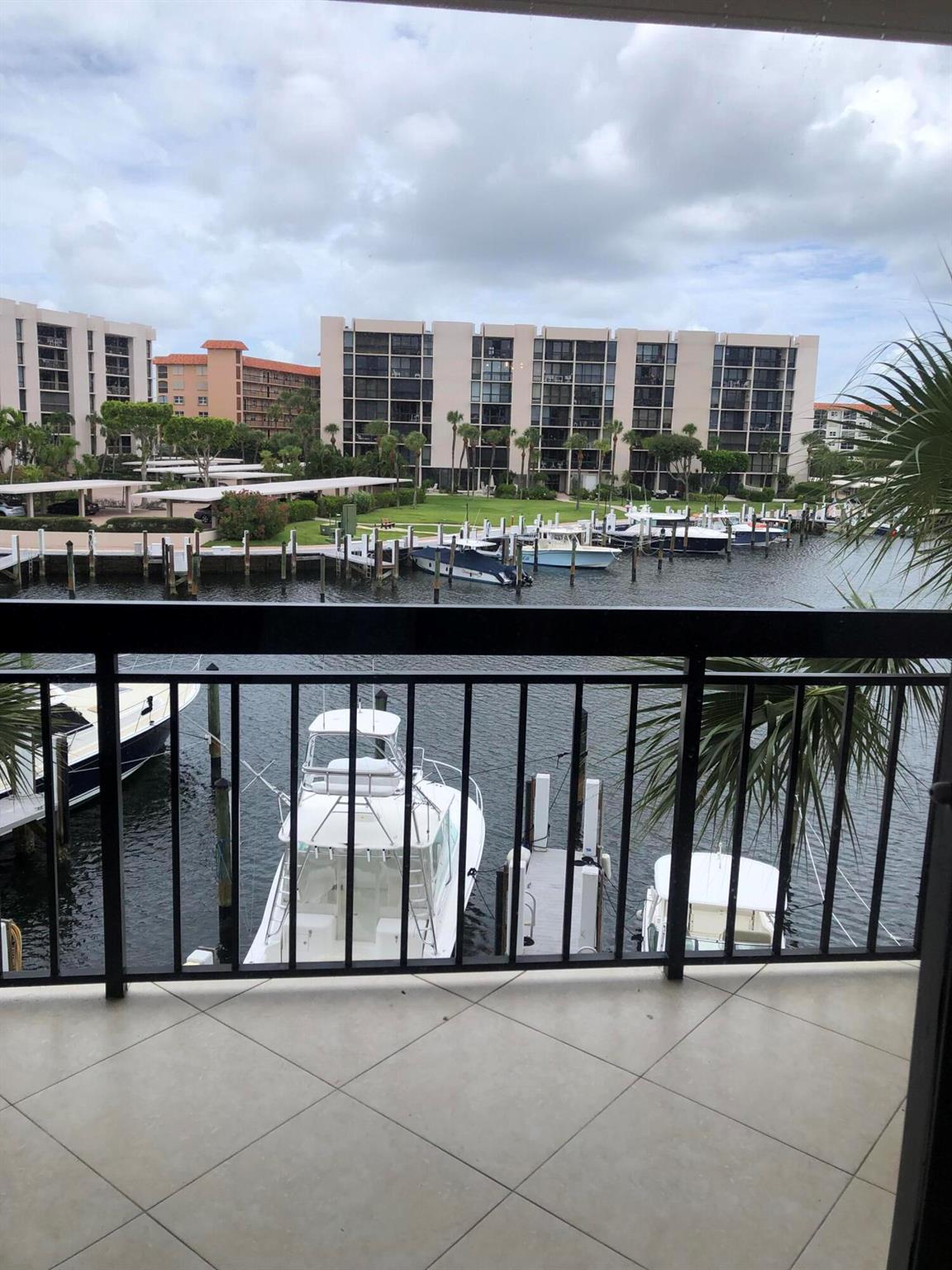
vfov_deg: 63.4
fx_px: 1027
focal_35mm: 28
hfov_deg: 49.7
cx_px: 476
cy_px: 635
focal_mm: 3.99
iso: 20
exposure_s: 1/899
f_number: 1.8
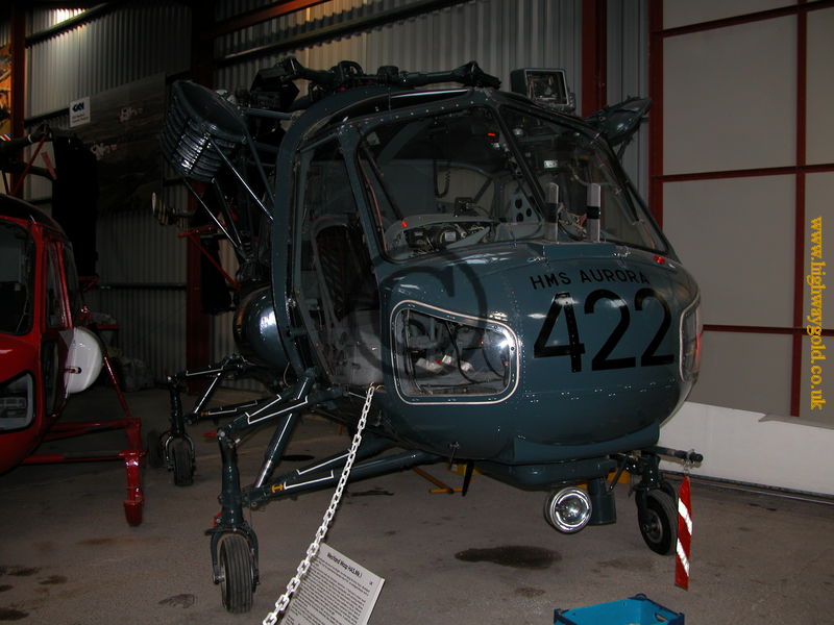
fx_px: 843
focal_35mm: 35
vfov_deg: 40.7
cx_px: 417
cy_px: 312
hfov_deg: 52.6
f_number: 2.8
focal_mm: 8.9
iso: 100
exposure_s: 1/60
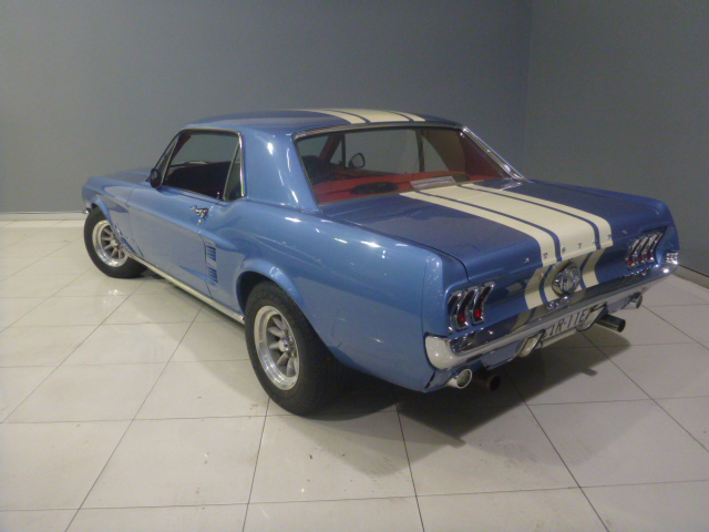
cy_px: 266
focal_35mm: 28
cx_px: 354
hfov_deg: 63.4
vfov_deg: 49.7
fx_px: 573
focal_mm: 4.9
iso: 400
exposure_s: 1/60
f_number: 3.3
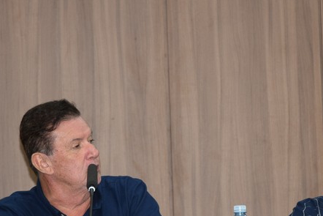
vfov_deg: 7.3
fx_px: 1696
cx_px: 182
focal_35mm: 189
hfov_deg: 10.9
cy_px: 135
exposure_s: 1/60
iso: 800
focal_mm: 62
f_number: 4.5
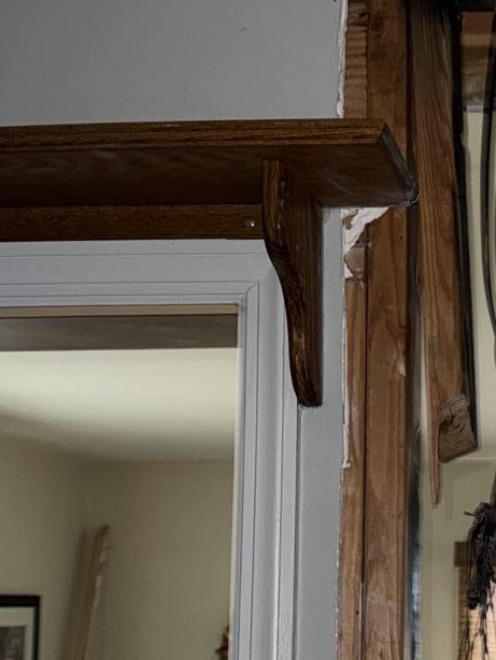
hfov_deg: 18.6
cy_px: 451
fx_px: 1432
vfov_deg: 25.8
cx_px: 596
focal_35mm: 75
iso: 125
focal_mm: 6.76
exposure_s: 1/7
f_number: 1.78
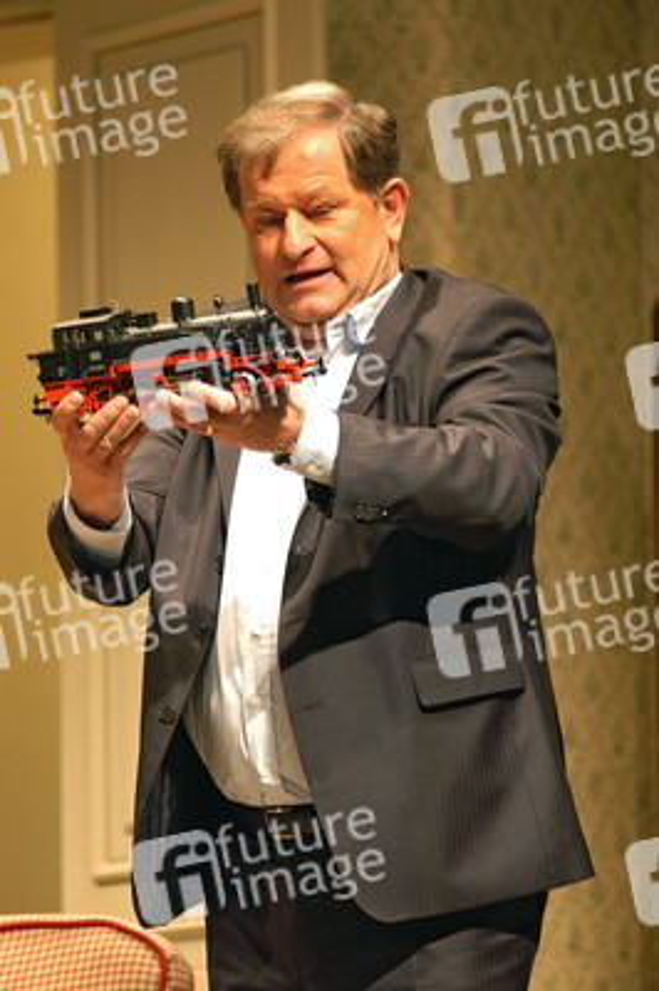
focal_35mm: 255
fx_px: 7013
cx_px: 330
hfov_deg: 5.4
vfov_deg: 8.1
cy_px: 496
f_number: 2.8
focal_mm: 170
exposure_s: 1/60
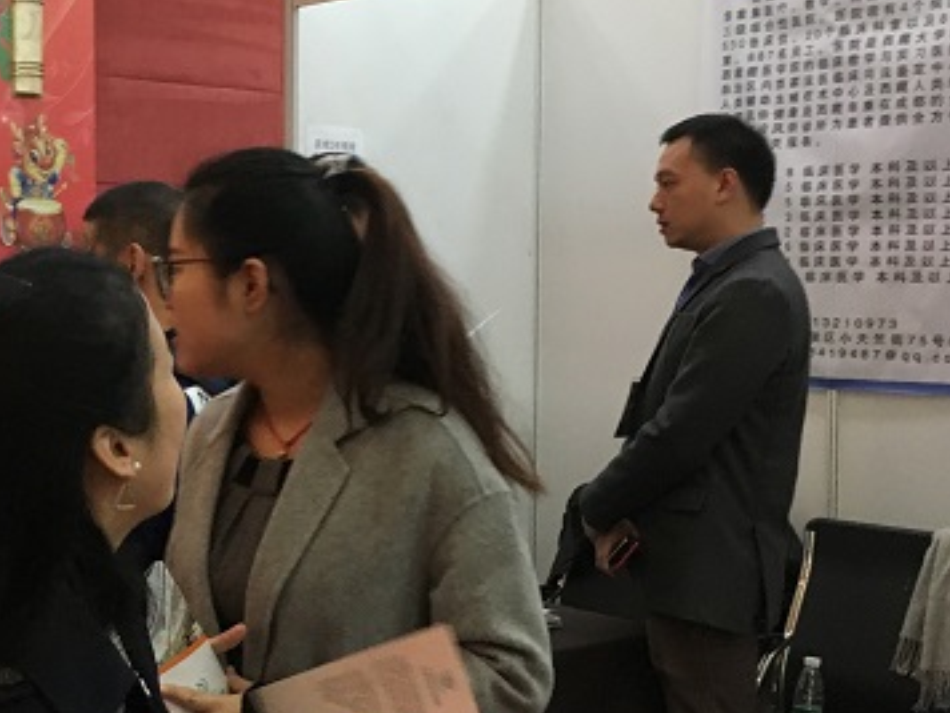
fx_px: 1564
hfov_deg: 33.0
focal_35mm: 57
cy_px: 381
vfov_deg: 25.7
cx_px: 219
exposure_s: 1/17
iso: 200
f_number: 2.2
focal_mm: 4.15
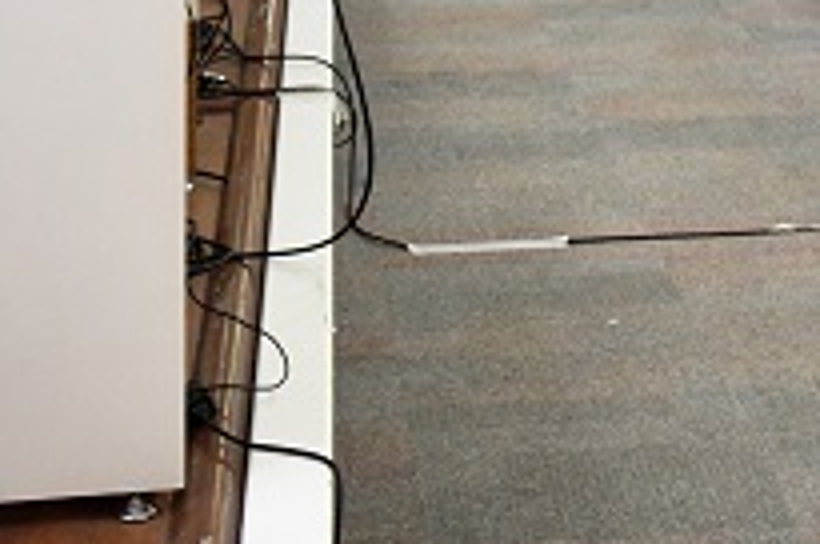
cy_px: -382
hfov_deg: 16.9
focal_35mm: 118
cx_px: 862
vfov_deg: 10.9
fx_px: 2684
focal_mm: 32
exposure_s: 1/250
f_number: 2.8
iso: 5000
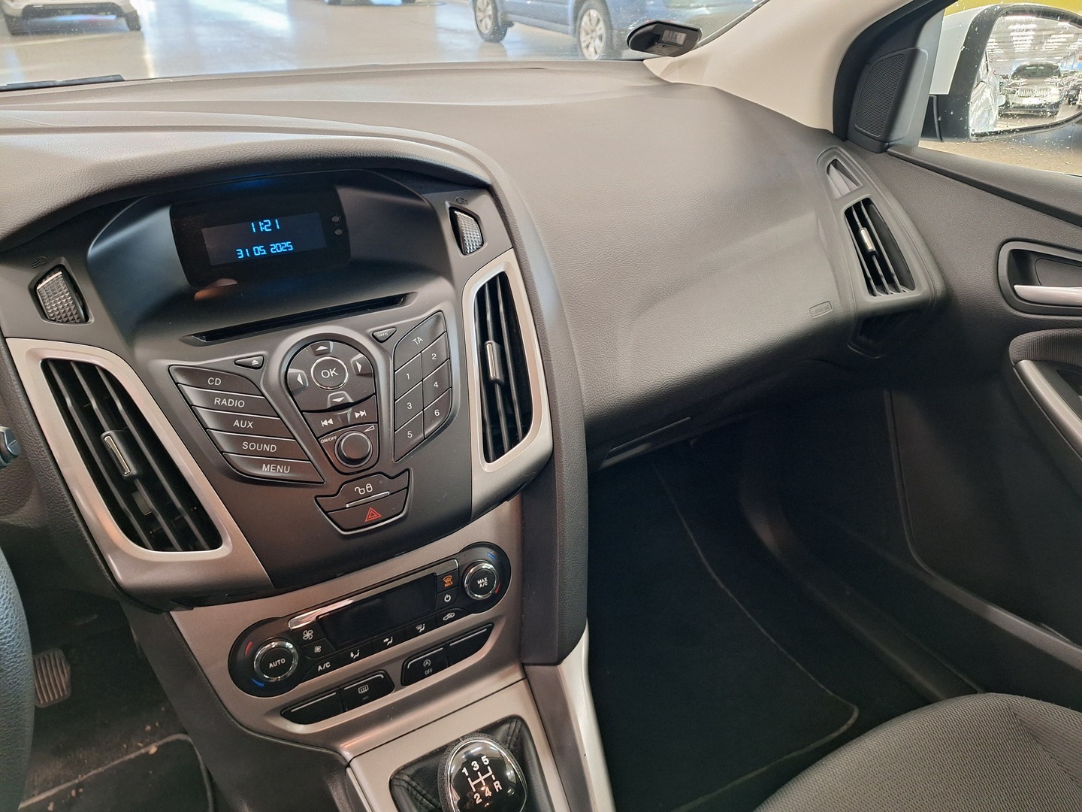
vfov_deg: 58.9
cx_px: 541
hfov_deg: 73.9
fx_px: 719
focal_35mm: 23
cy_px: 406
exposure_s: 1/25
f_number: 1.8
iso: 320
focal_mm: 5.54
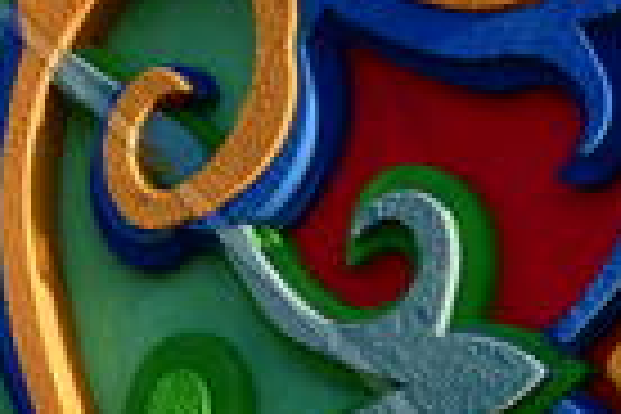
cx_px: 698
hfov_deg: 11.9
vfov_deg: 7.9
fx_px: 2932
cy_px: 706
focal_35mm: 170
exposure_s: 1/50
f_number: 9
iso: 100
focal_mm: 18
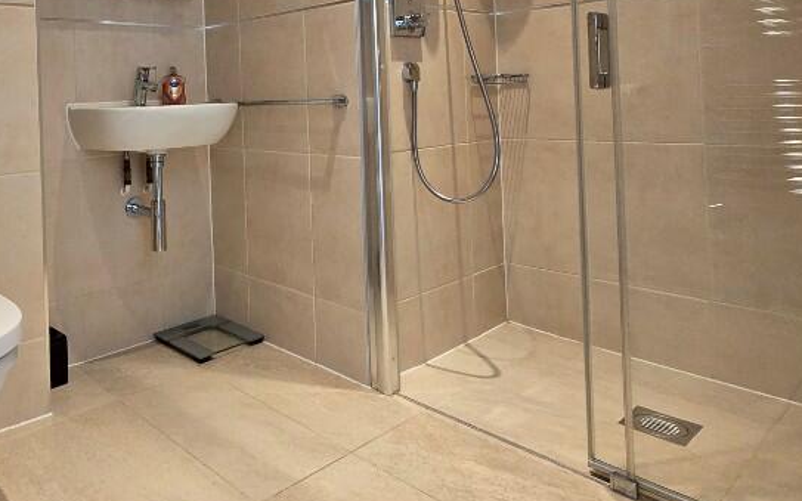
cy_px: 98
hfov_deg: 66.3
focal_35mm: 26
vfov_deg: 45.1
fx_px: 568
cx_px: 205
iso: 250
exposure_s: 1/50
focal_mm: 2.2
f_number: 2.2
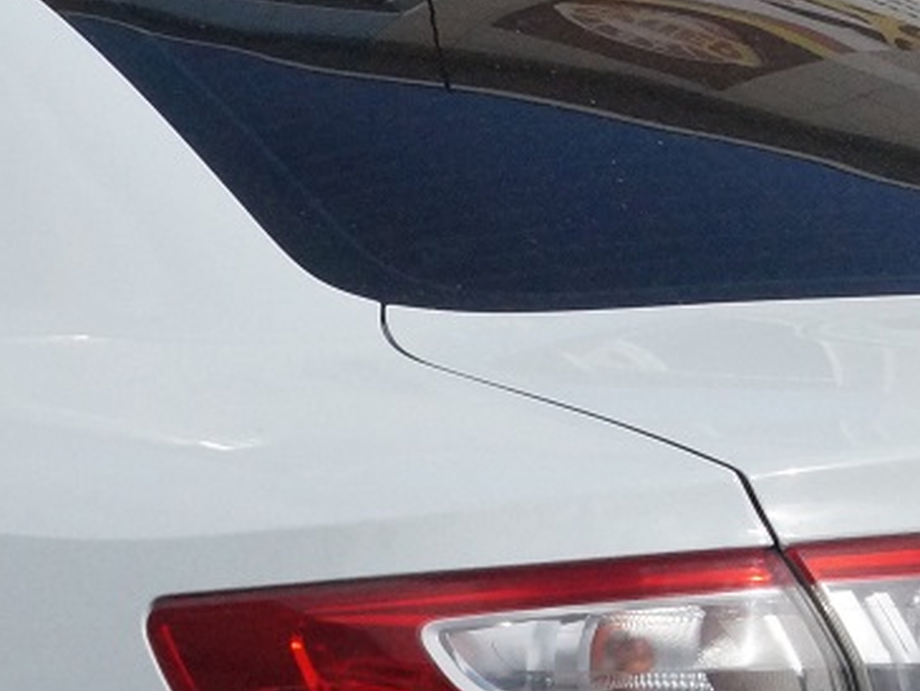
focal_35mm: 177
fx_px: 4706
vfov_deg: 8.4
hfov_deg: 11.1
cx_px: 234
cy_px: 682
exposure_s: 1/2500
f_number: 13
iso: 1600
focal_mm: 28
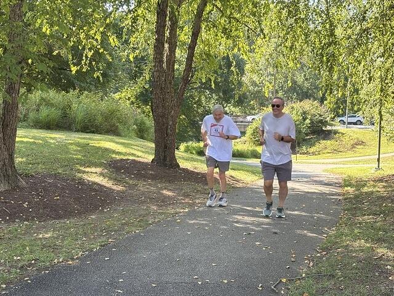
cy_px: 148
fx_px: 592
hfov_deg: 36.8
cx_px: 197
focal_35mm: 52
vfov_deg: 28.0
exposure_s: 1/205
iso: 32
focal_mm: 5.96
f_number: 1.6
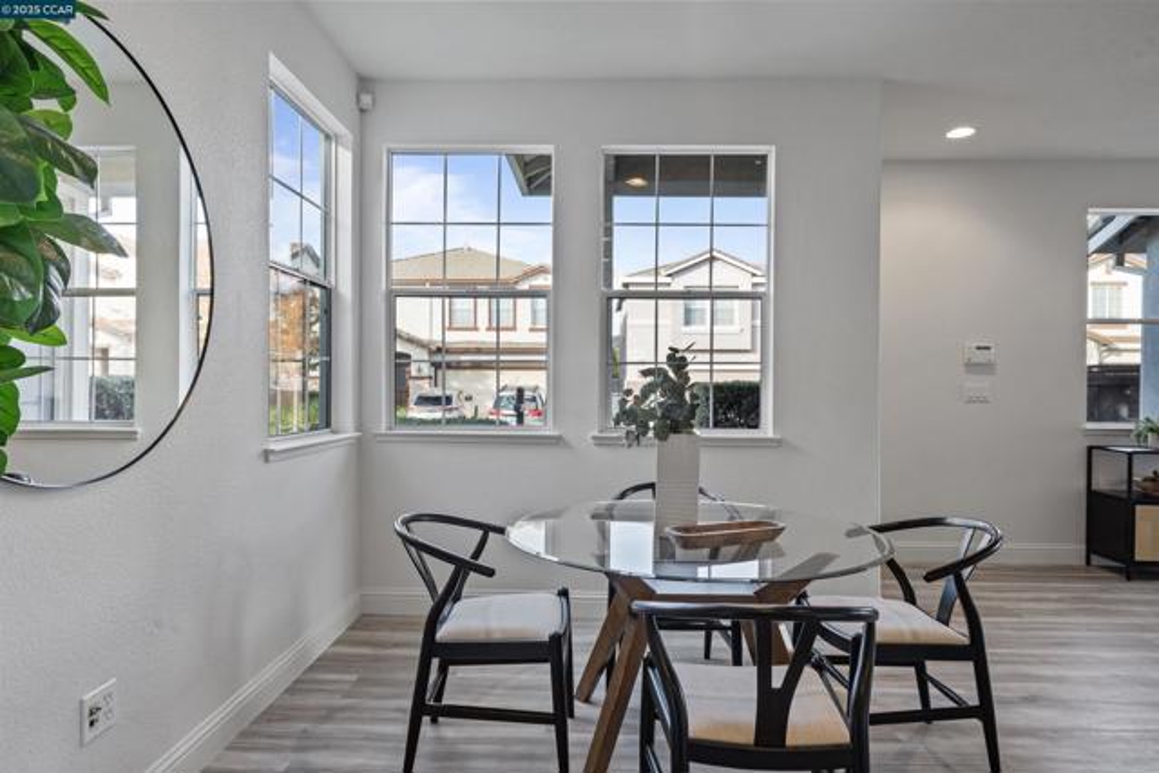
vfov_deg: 59.5
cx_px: 580
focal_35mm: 21
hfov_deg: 81.2
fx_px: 676
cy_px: 386
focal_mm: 21
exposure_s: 1/6
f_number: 8
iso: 160
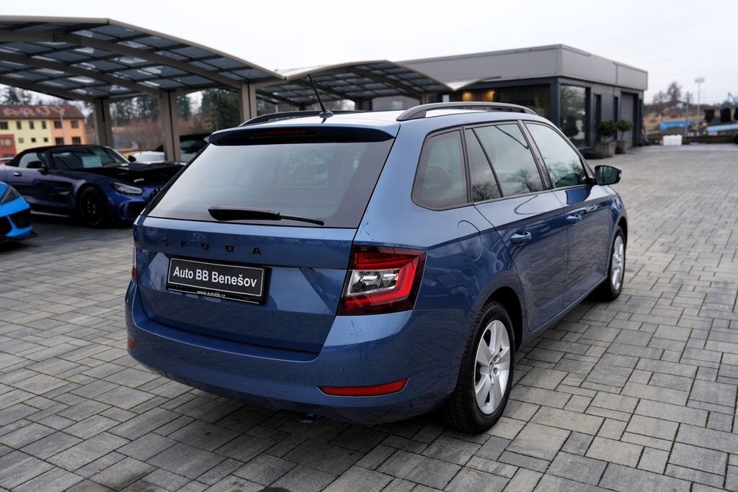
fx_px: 636
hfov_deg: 60.3
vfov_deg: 42.3
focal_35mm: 31
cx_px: 369
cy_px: 246
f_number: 3.5
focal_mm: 31
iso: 100
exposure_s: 1/60
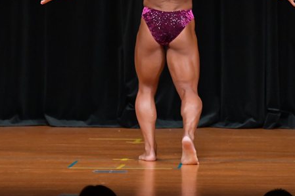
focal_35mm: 518
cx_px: 174
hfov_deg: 4.0
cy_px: 37
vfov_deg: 2.7
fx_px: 4243
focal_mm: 200
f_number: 5.6
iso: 4000
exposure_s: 1/400
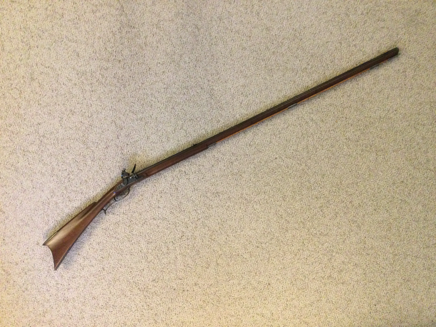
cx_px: 218
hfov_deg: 58.4
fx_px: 390
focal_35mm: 31
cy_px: 164
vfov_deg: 45.4
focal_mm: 3.3
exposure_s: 1/30
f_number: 2.4
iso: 200
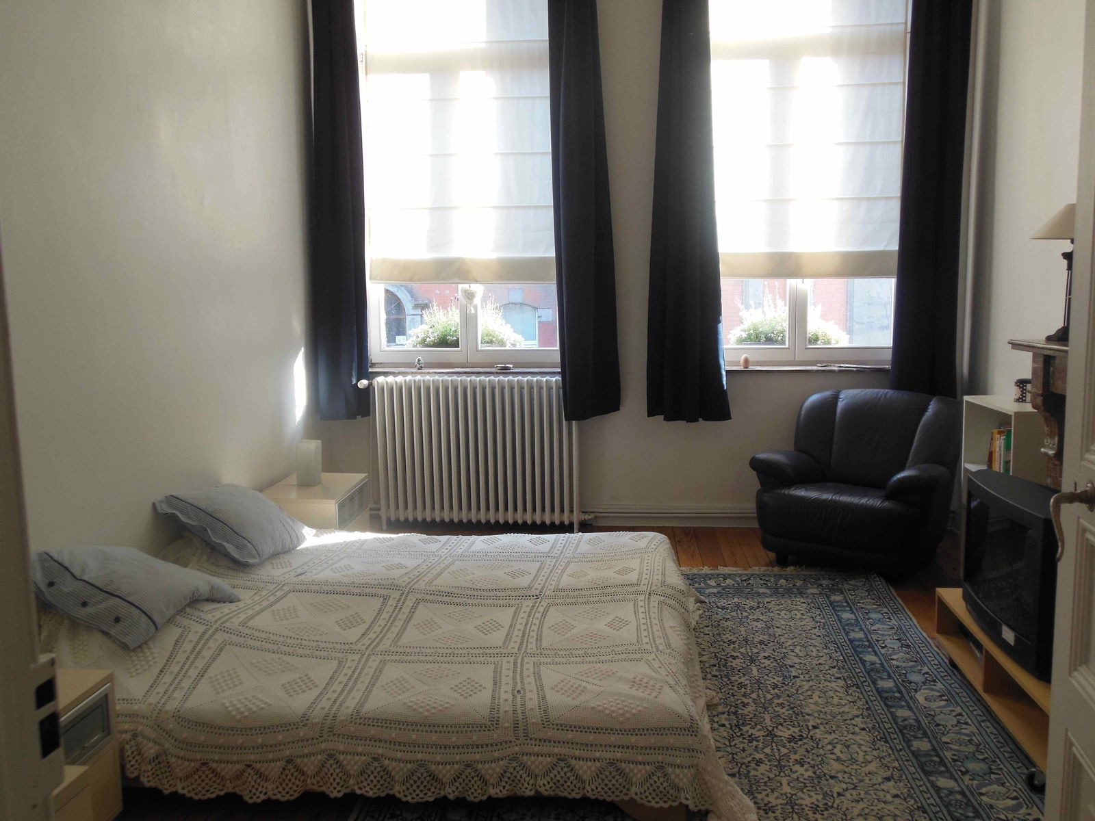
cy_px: 410
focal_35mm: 29
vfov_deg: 48.2
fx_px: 917
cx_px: 548
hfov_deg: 61.7
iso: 125
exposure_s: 1/30
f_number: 3.3
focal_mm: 5.2
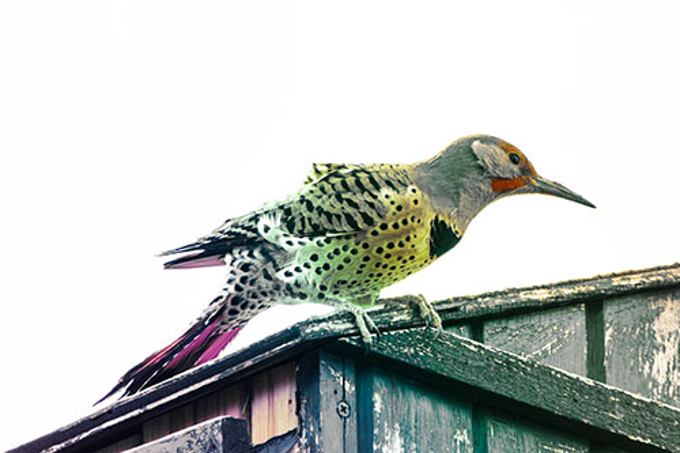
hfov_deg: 1.7
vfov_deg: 1.1
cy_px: 226
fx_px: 22658
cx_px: 340
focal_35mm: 1200
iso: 450
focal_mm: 1200
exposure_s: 1/1250
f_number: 13
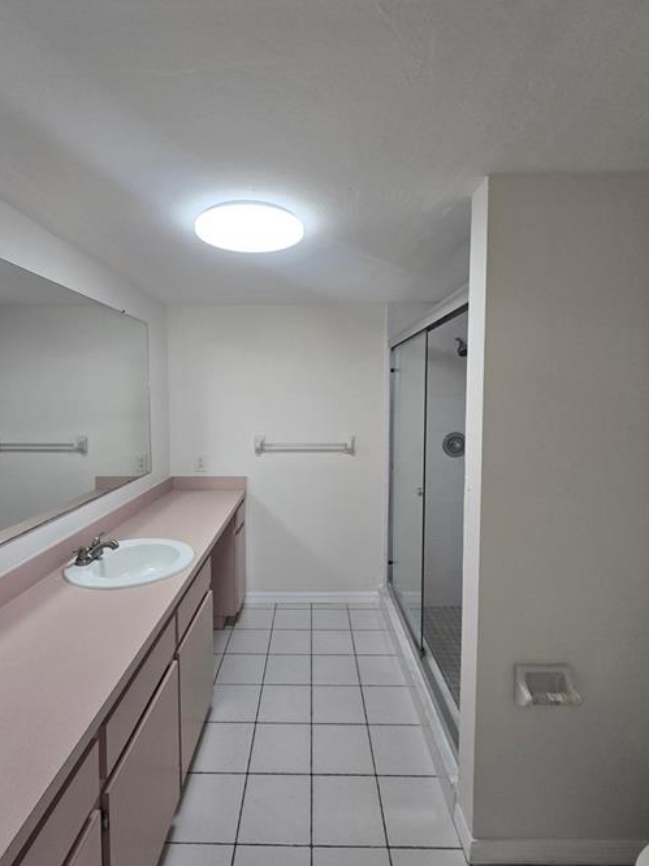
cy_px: 421
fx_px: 375
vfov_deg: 98.2
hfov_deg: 81.5
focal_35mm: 15
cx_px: 297
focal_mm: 2.2
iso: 80
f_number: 2.2
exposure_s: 1/60
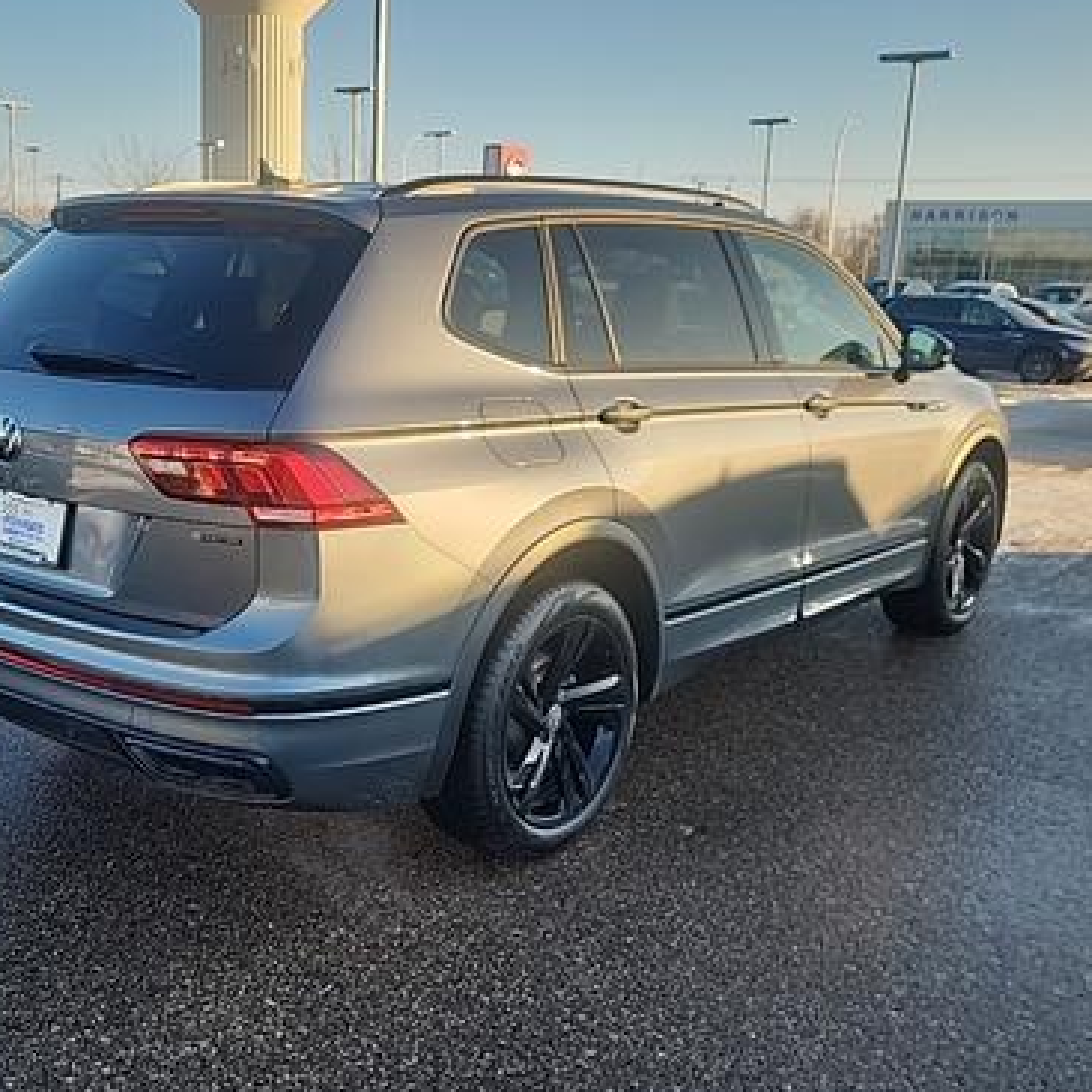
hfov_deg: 56.8
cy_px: 555
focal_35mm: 28
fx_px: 999
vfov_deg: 57.3
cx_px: 427
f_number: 1.8
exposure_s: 1/375
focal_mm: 5.4
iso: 50
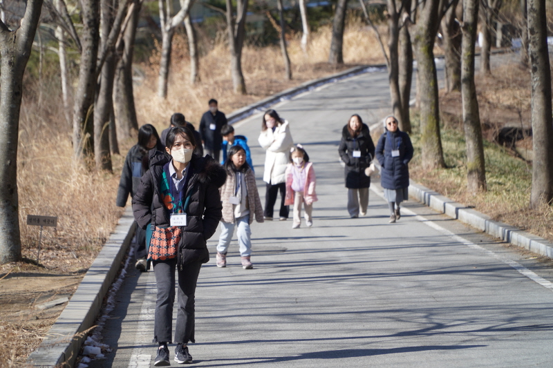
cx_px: 276
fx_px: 2373
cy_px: 184
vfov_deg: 8.9
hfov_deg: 13.3
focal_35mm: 154
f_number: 4.5
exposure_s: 1/640
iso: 100
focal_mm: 103
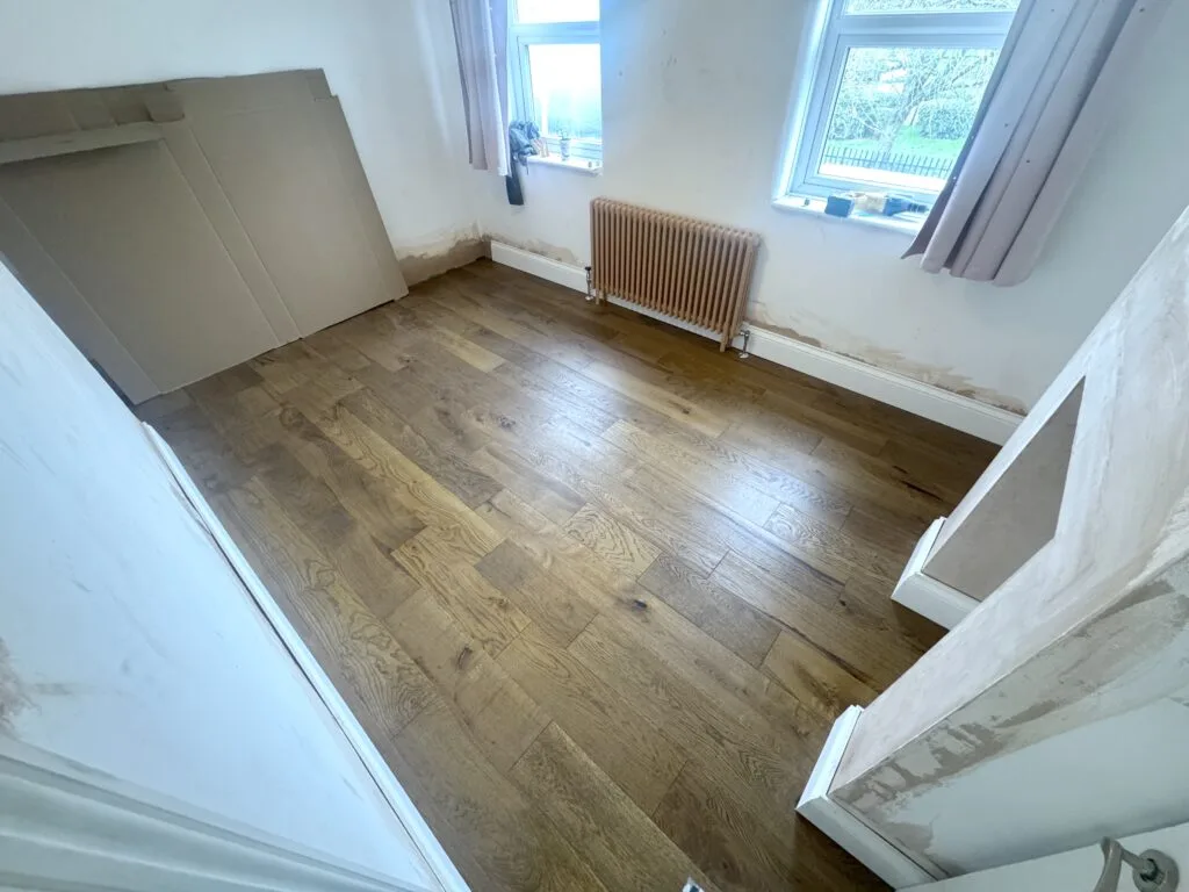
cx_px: 594
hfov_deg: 102.1
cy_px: 446
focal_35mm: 14
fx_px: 481
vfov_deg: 85.7
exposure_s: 1/50
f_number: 2.2
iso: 400
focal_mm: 2.22
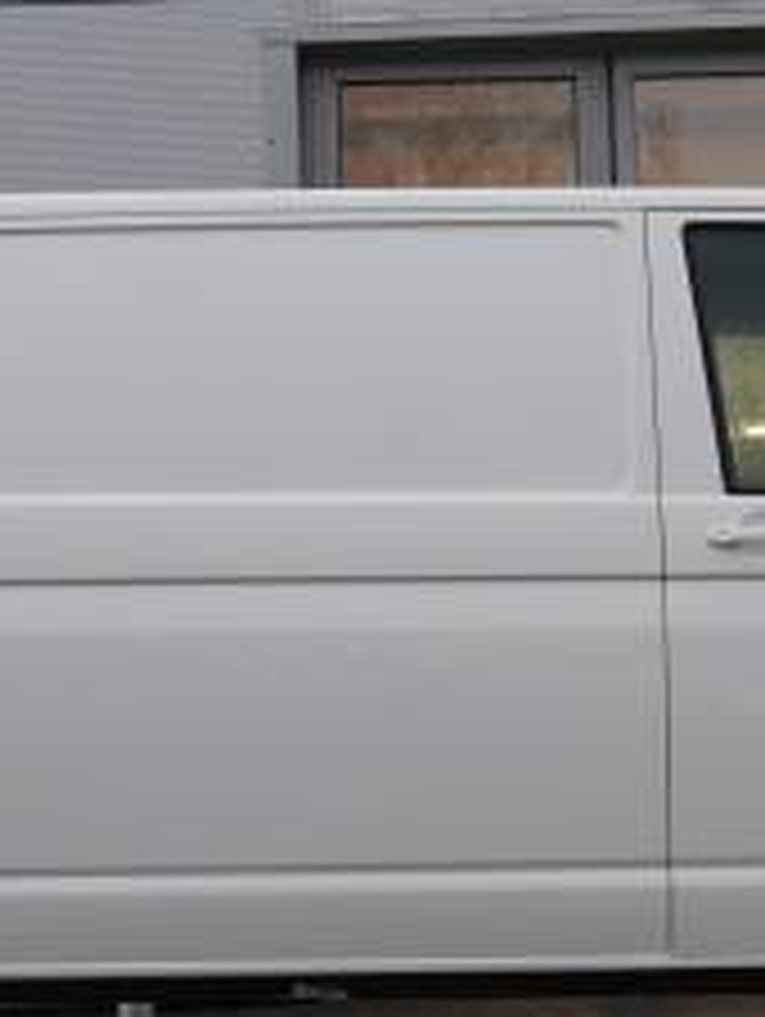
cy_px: 558
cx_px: 418
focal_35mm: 118
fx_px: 3481
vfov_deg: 16.6
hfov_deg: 12.5
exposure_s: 1/125
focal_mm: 29
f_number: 5.6
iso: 1250
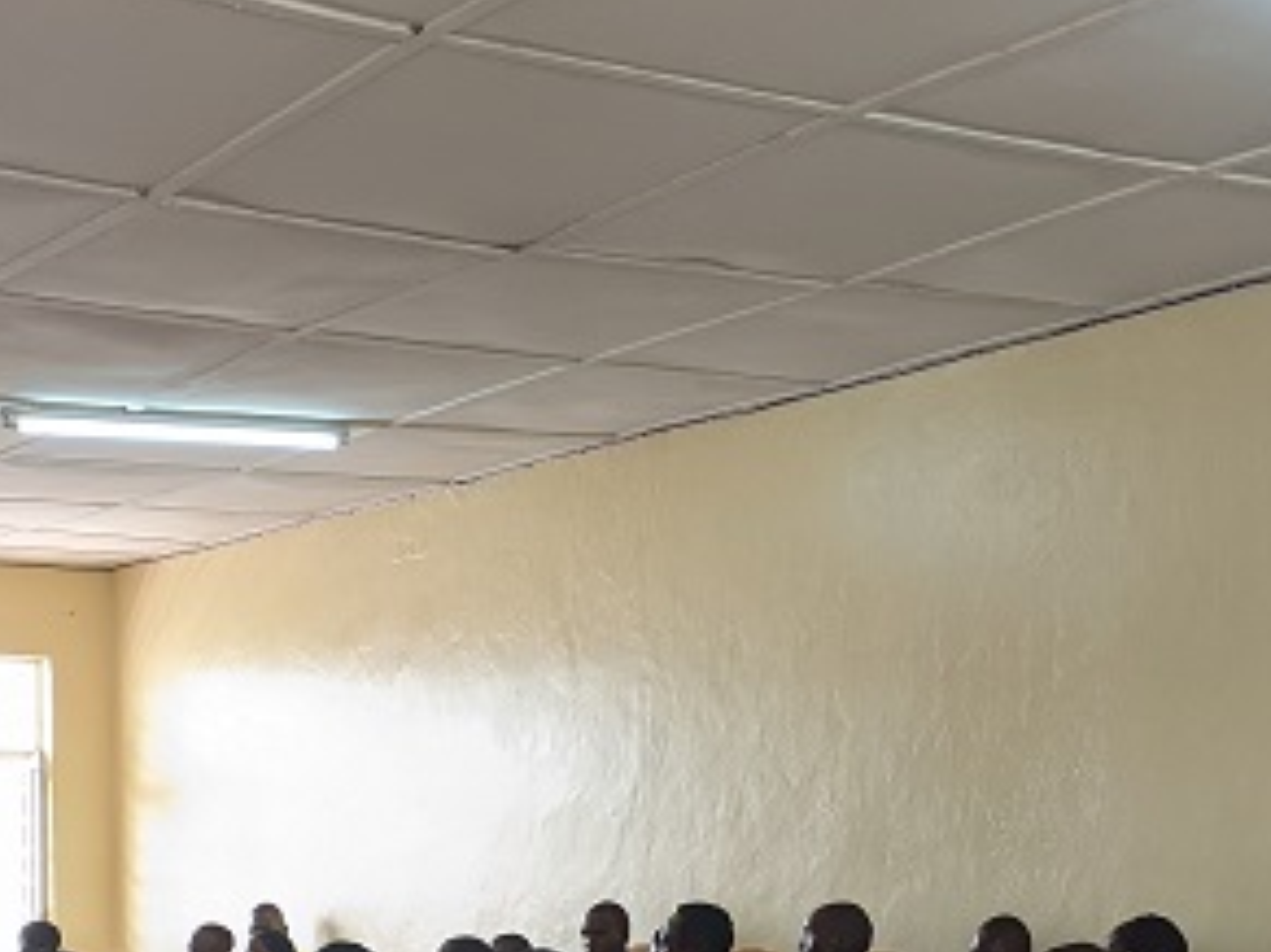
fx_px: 2386
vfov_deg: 21.6
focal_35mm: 65
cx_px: 524
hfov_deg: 29.8
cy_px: 989
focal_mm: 4.44
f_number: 1.8
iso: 170
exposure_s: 1/99.9
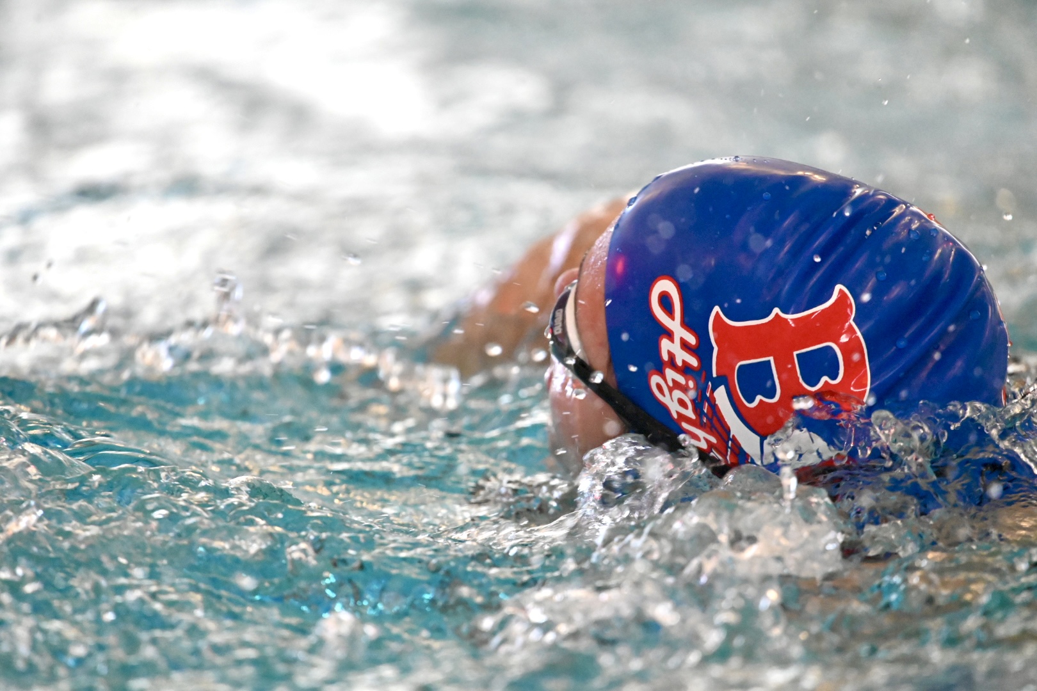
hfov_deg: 3.4
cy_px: 346
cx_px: 518
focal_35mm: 600
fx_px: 17282
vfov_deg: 2.3
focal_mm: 600
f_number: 6.3
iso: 12800
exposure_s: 1/400
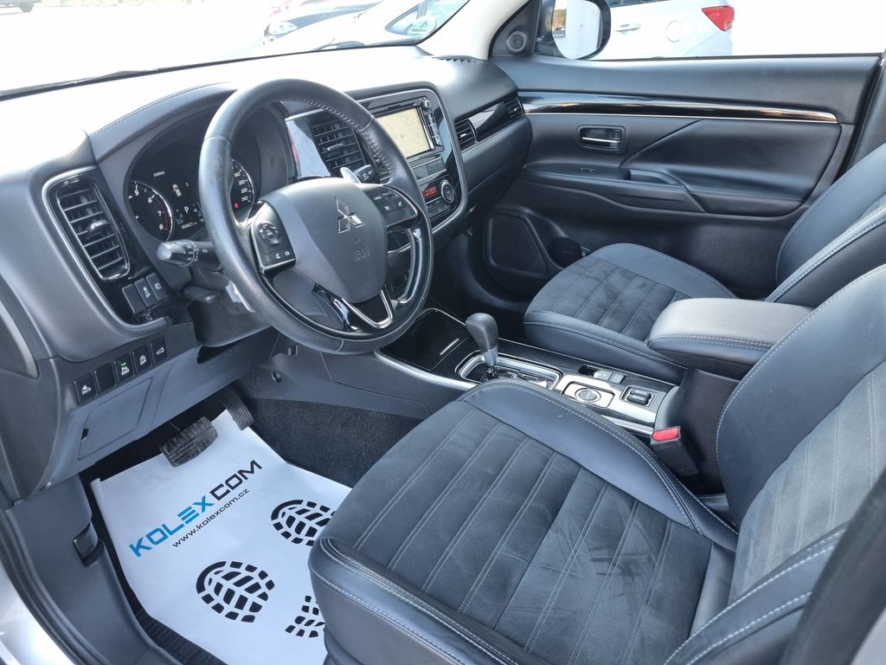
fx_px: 665
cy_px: 332
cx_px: 443
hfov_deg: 67.3
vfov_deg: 53.1
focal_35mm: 26
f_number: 1.8
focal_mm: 5.4
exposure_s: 1/100
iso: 160
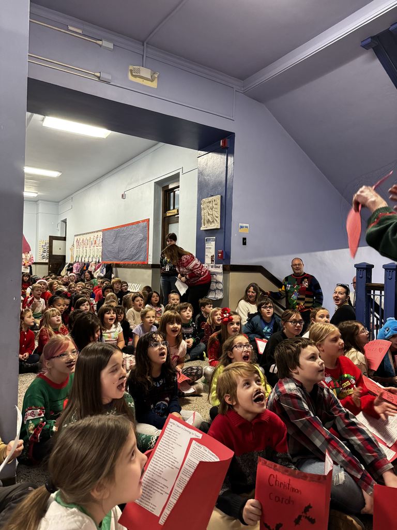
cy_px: 265
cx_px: 198
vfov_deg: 71.6
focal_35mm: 24
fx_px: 367
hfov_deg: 56.8
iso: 800
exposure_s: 1/60
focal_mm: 6.76
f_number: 1.78
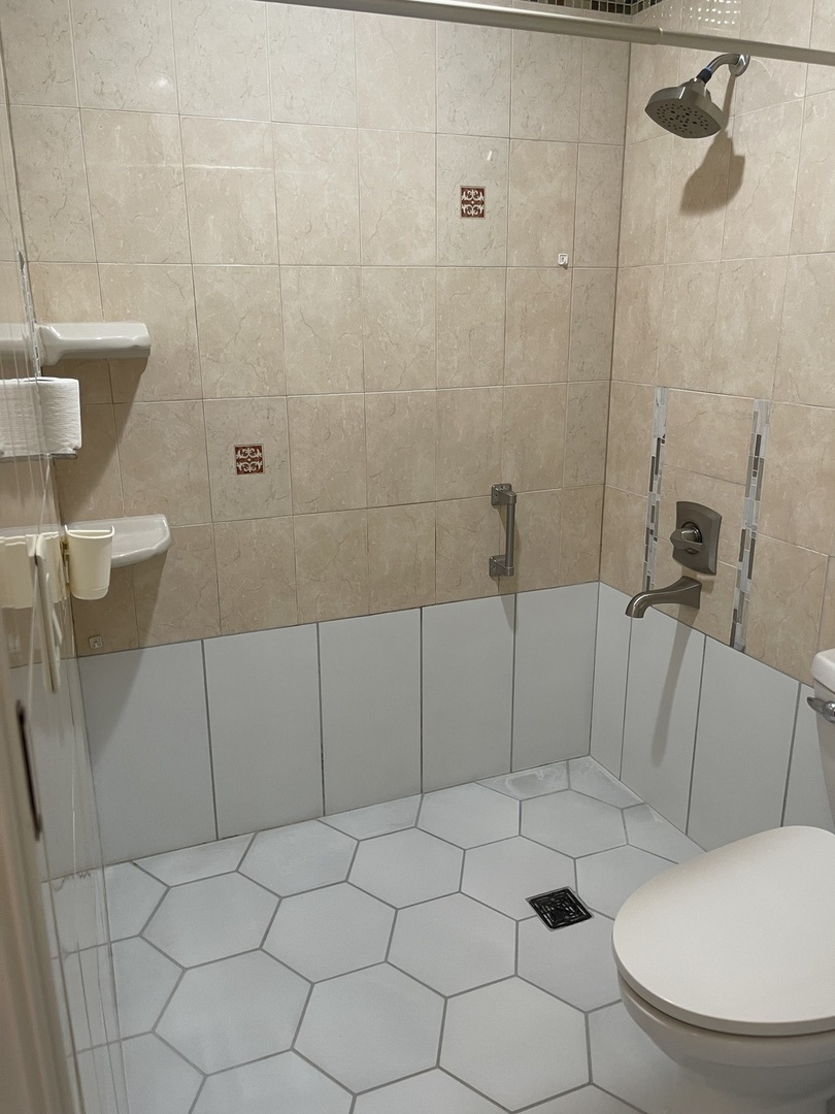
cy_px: 557
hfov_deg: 54.9
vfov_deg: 69.4
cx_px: 418
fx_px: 804
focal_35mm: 25
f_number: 1.6
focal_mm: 5.1
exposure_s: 1/60
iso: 100
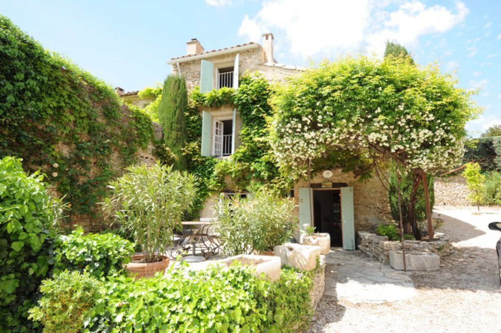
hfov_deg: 81.3
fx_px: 292
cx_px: 250
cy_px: 166
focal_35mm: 21
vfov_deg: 59.4
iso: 640
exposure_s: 1/320
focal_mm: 21
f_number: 9
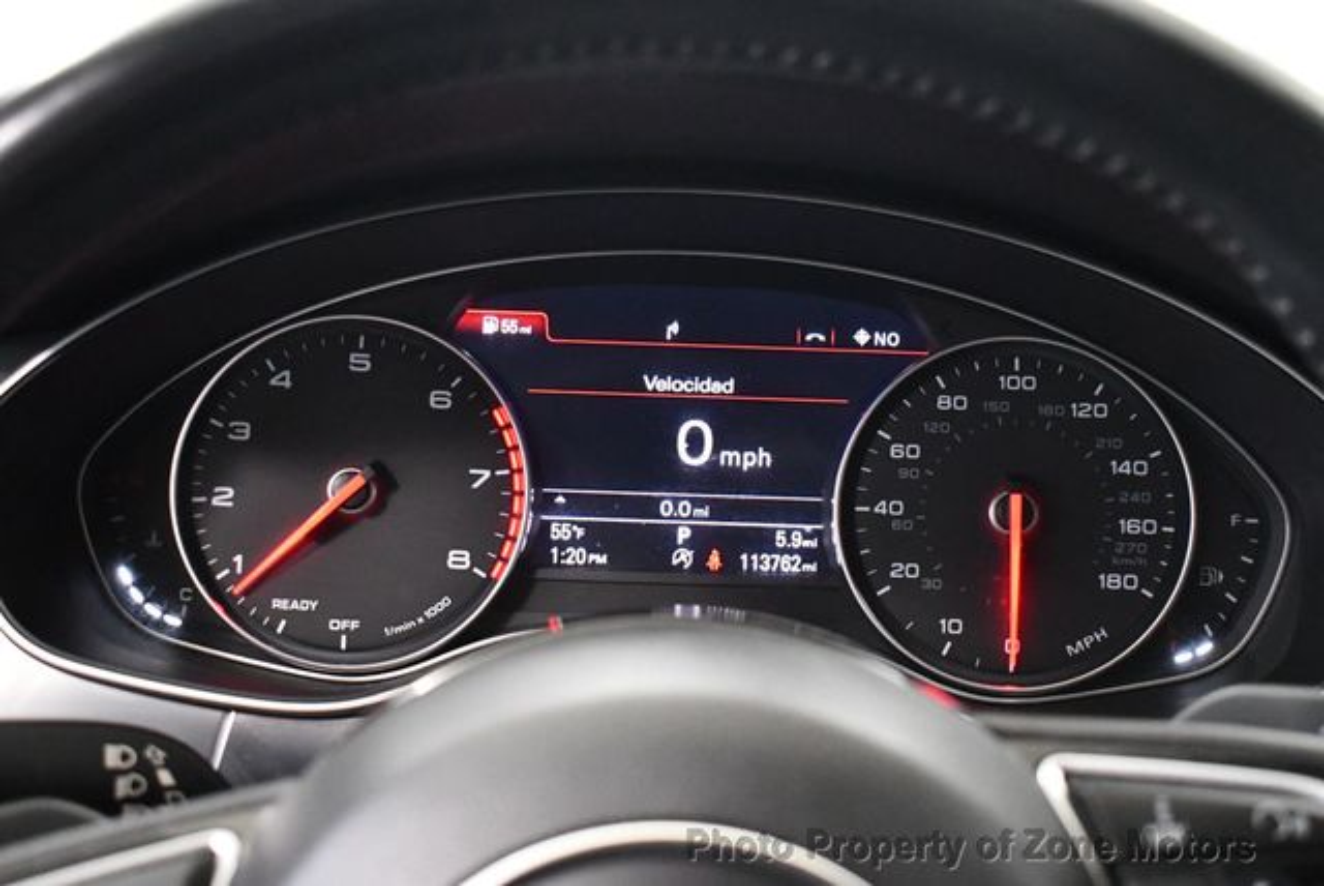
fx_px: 1693
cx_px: 662
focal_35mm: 46
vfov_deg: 29.3
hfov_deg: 42.7
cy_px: 443
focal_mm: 23
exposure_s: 1/60
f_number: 3.8
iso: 5000
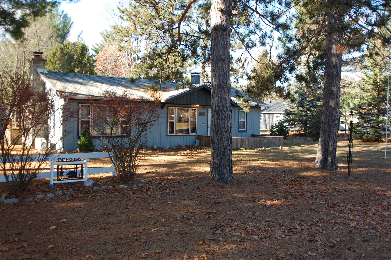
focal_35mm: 36
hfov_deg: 53.2
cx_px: 196
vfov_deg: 36.8
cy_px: 130
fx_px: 391
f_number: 5.6
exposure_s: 1/125
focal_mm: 24
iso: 280
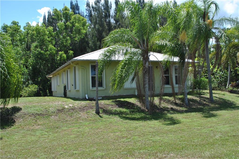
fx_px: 219
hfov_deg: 57.2
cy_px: 80
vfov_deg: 40.0
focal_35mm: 33
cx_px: 120
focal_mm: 22
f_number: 8
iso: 100
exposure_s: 1/250
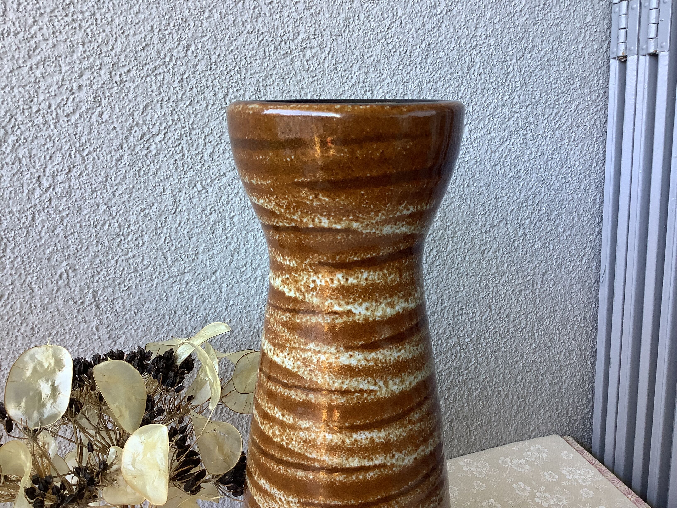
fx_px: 606
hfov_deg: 58.4
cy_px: 254
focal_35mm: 31
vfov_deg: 45.4
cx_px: 338
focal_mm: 3.3
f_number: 2.4
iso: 64
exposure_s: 1/50
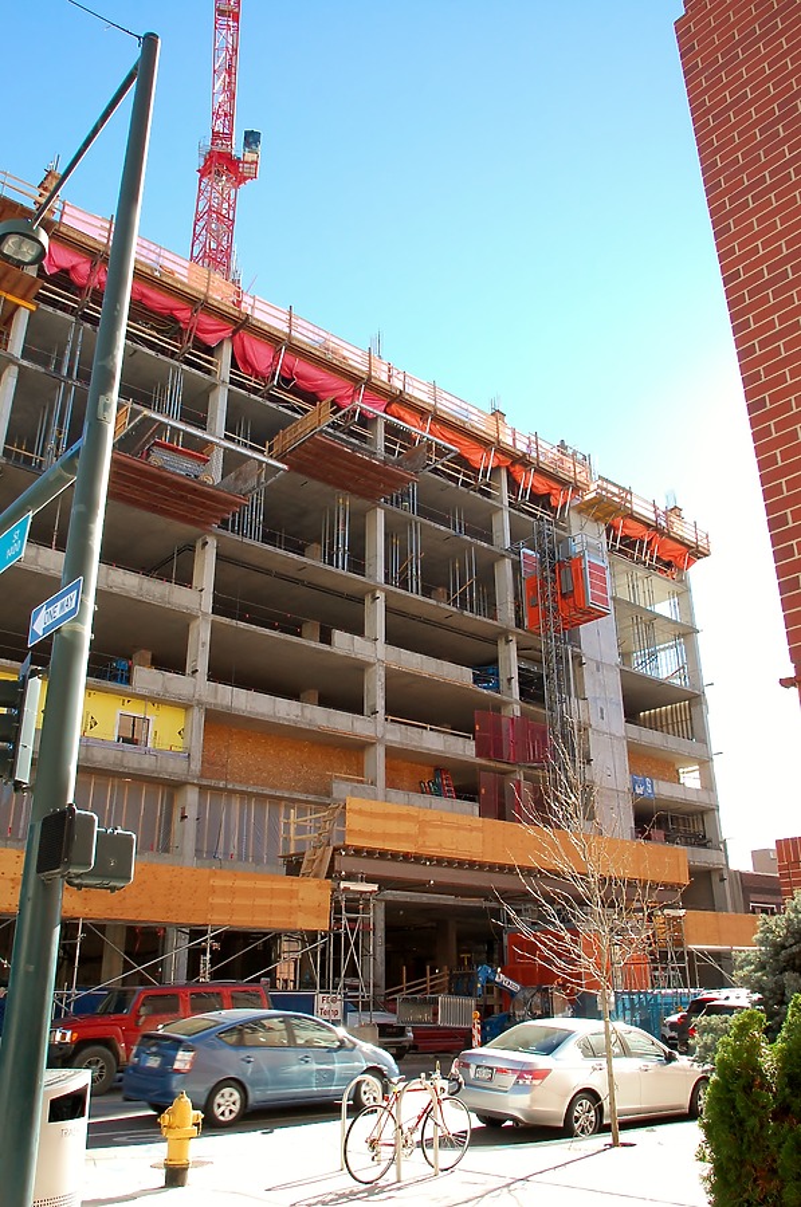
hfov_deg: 47.8
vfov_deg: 67.5
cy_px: 604
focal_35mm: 27
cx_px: 400
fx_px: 904
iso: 400
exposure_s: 1/125
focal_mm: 18
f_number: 9
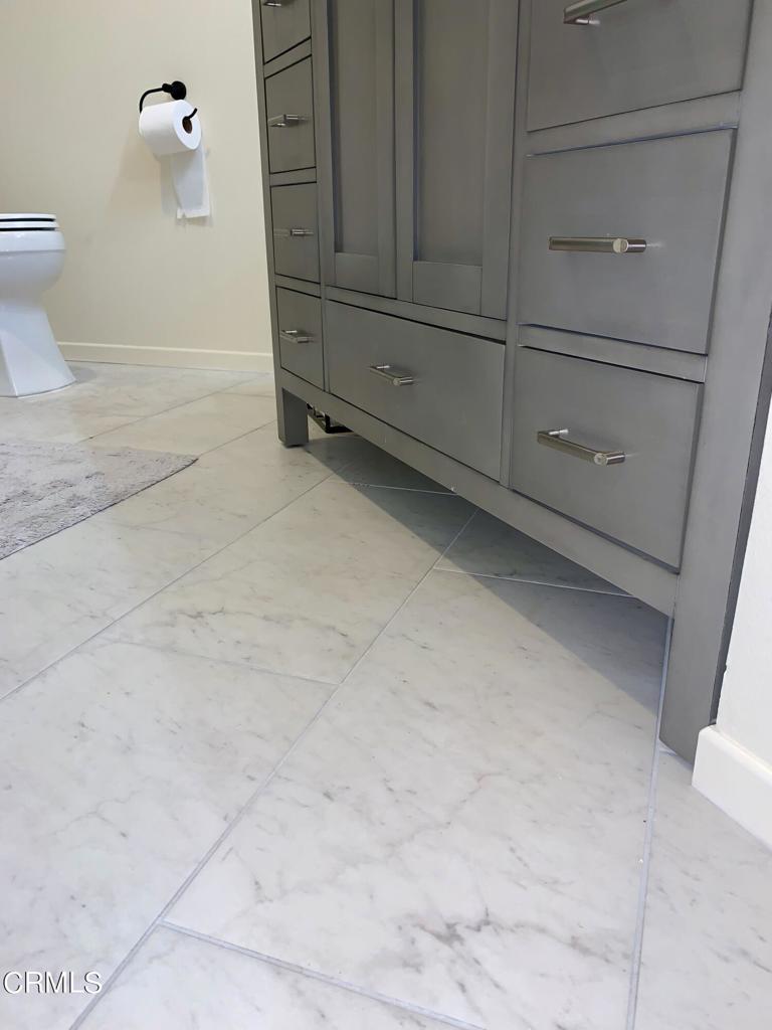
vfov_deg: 67.3
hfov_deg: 53.1
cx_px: 386
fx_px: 773
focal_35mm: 26
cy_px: 515
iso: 32
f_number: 1.8
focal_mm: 4.25
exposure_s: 1/22
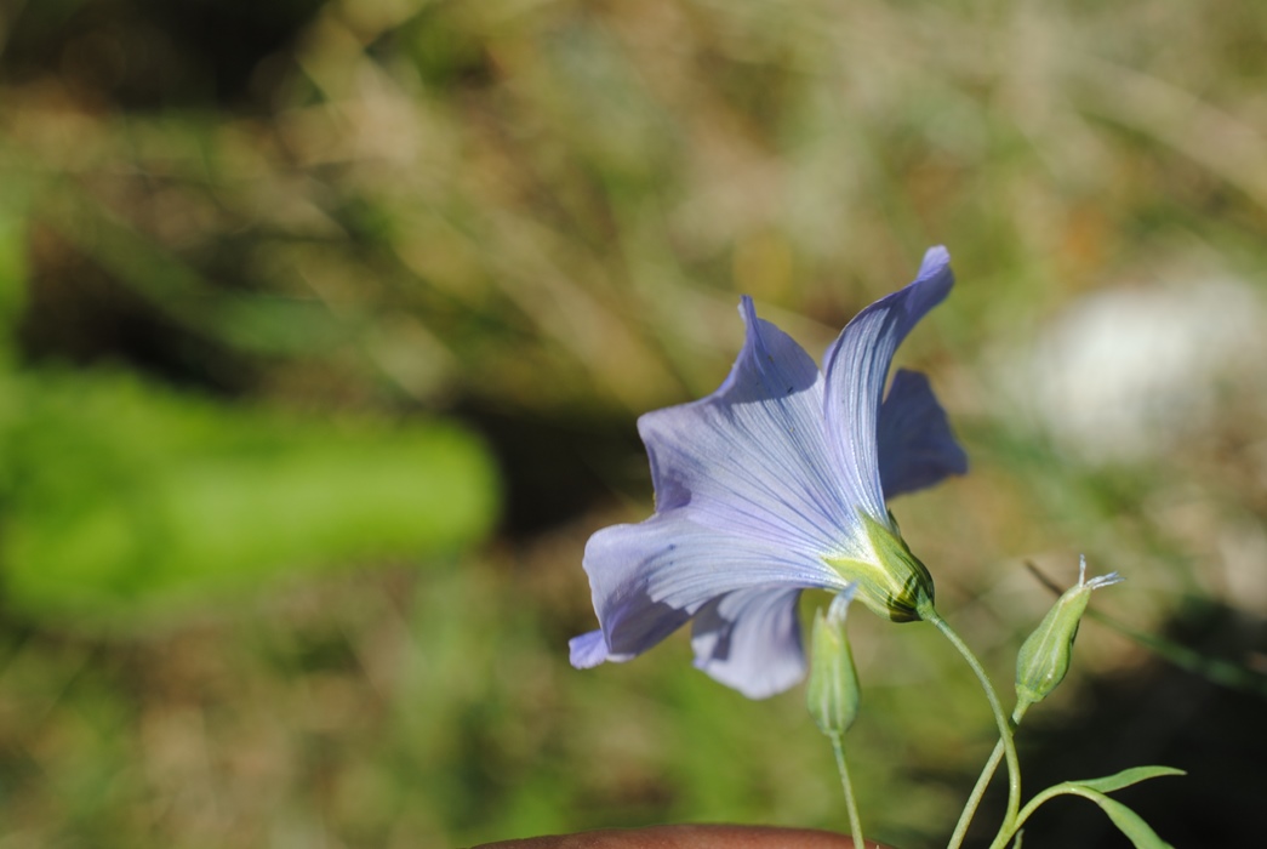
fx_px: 2115
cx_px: 634
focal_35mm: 60
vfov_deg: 22.7
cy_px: 424
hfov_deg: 33.4
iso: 100
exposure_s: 1/250
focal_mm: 40
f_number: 8
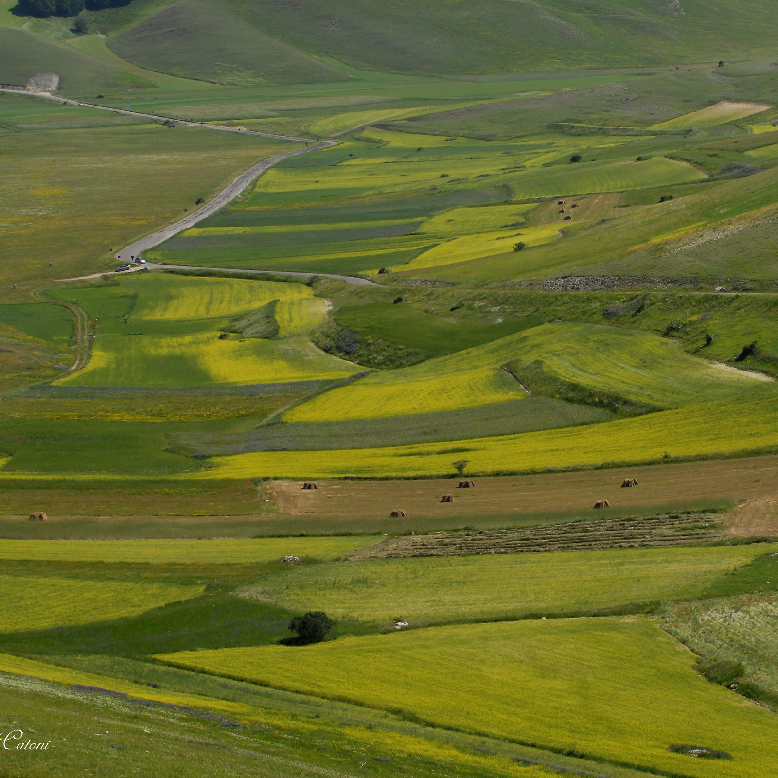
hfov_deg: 13.0
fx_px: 3407
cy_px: 389
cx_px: 512
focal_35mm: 134
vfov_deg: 13.0
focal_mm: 70
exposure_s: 1/320
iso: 200
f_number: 9
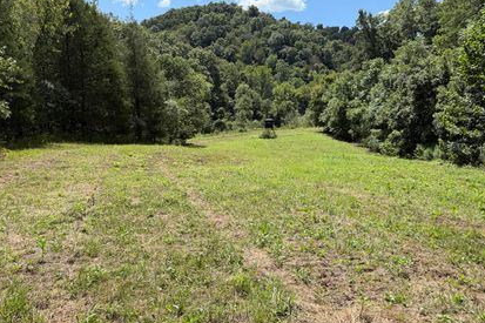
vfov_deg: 49.5
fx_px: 350
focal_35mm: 26
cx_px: 247
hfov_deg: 69.4
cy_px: 160
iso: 80
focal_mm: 6.76
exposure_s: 1/3279
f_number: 1.78
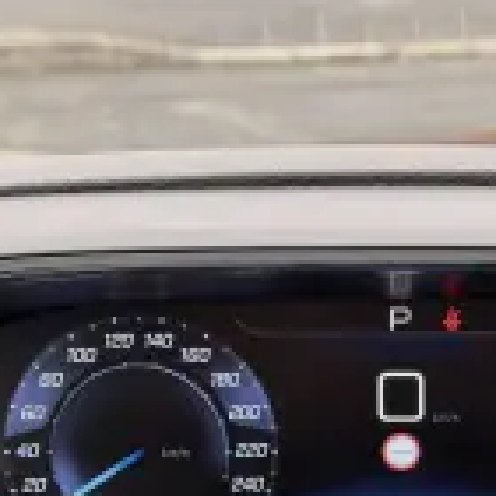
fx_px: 1751
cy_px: 454
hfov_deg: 15.9
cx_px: 468
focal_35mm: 108
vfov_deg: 15.9
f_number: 1.78
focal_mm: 6.76
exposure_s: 1/198
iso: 64
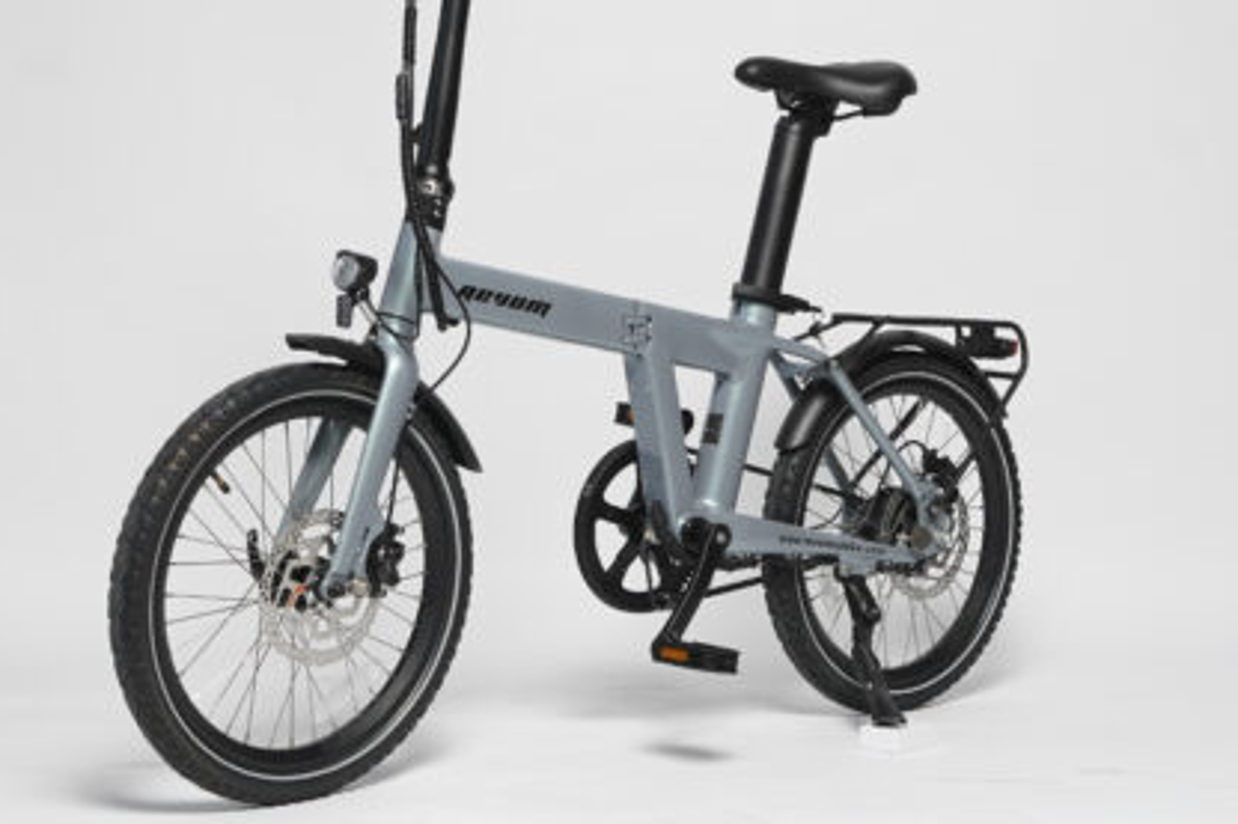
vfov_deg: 18.1
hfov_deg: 27.0
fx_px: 2578
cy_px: 238
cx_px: 687
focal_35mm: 75
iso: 1000
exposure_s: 1/125
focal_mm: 35
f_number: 7.1
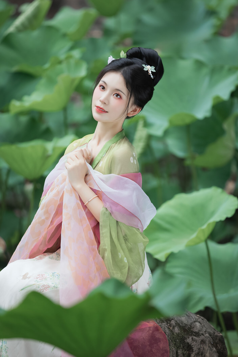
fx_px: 1983
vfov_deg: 10.3
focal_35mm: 200
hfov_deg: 6.9
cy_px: 178
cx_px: 119
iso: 320
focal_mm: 200
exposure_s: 1/800
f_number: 2.8
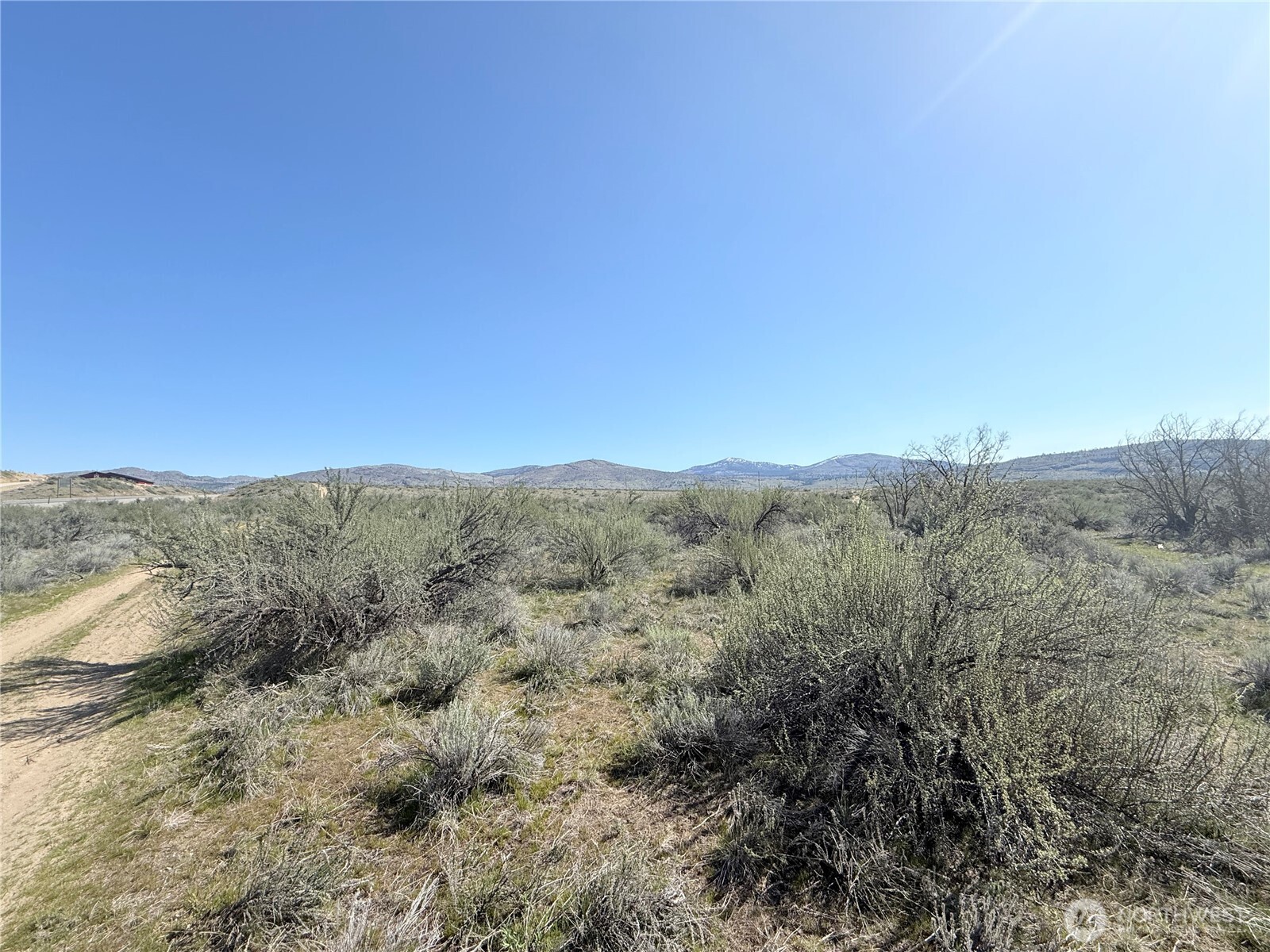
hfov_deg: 102.1
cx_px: 635
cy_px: 476
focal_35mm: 14
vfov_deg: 85.7
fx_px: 514
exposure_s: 1/2410
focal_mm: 2.22
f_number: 2.2
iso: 50
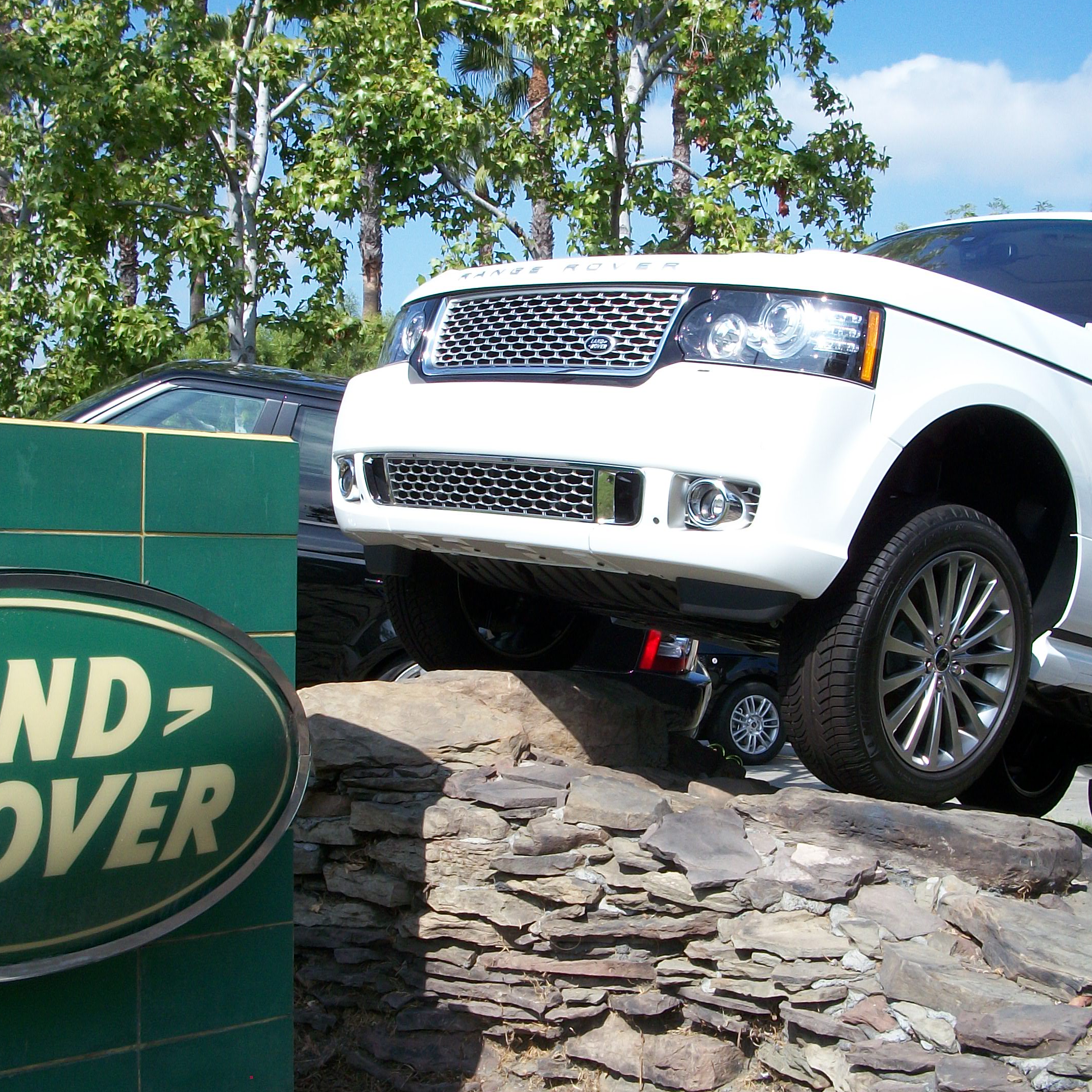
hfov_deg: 32.2
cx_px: 553
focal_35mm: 53
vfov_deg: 32.2
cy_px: 596
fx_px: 1892
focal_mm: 6.3
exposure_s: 1/320
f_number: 5.6
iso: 80
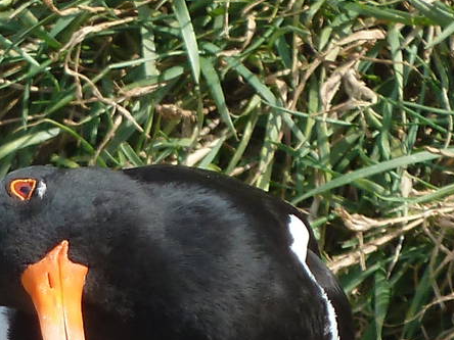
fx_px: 18847
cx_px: 146
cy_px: 344
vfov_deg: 1.0
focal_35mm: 1437
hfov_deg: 1.4
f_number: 4.9
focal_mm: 49.2
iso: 80
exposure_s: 1/200
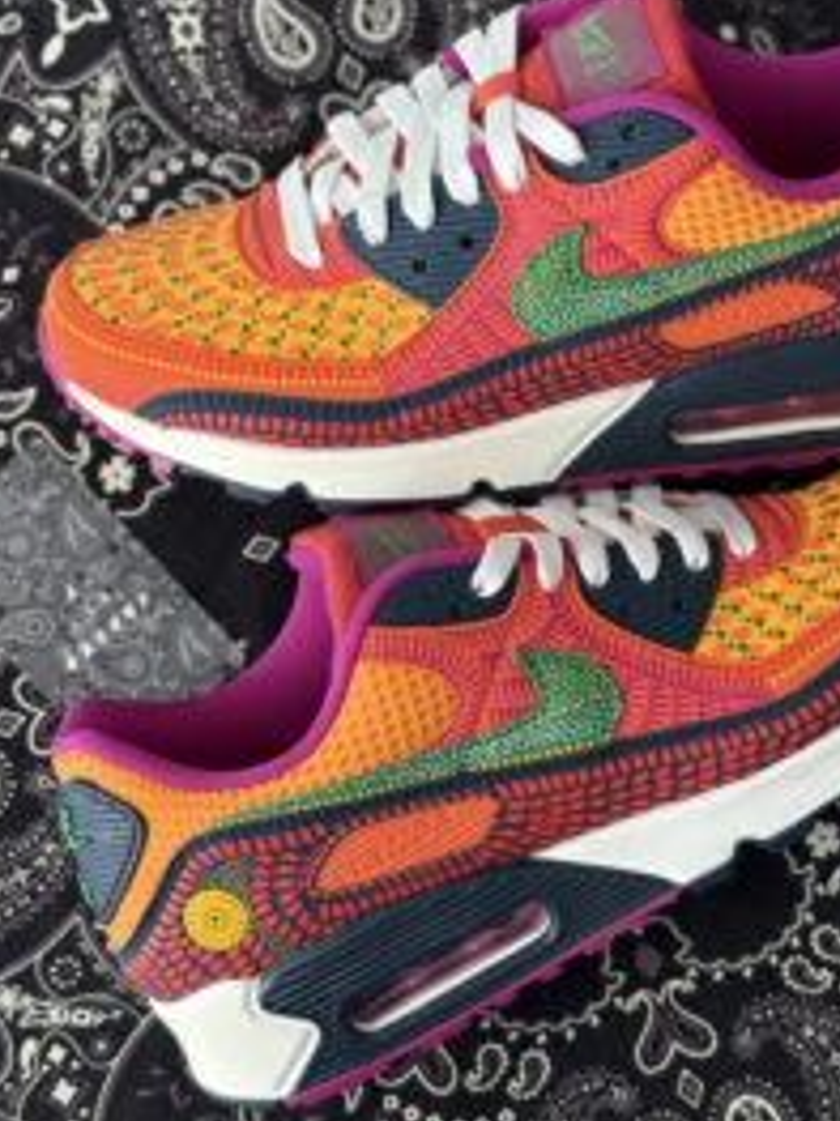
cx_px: 537
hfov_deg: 18.6
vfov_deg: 24.7
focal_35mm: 79
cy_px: 482
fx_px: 2558
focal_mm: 5.96
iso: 40
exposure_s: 1/122
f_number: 1.6
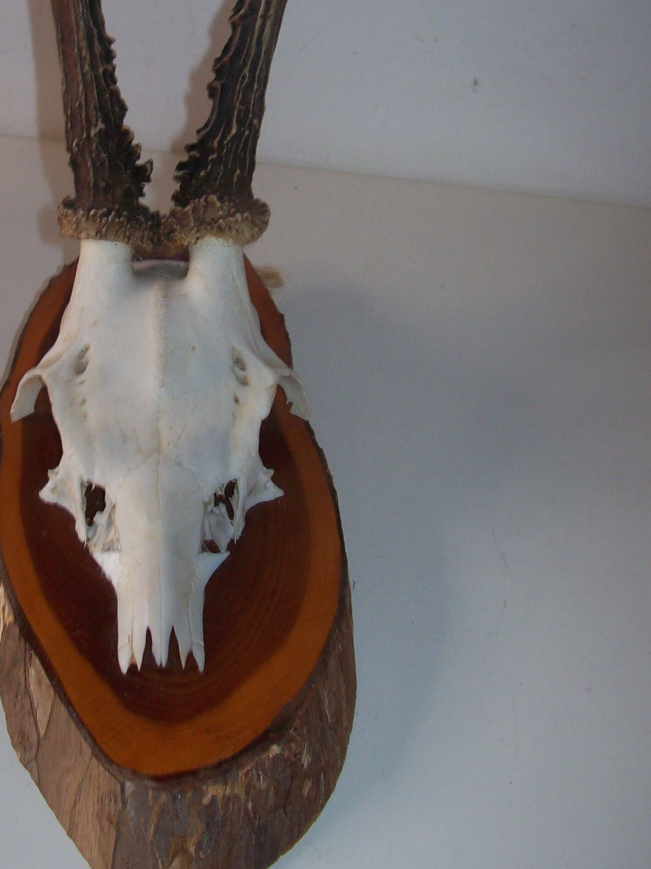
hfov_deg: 26.8
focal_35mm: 54
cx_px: 204
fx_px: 1355
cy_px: 292
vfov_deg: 35.2
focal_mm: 6
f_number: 2.7
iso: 80
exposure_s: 1/64
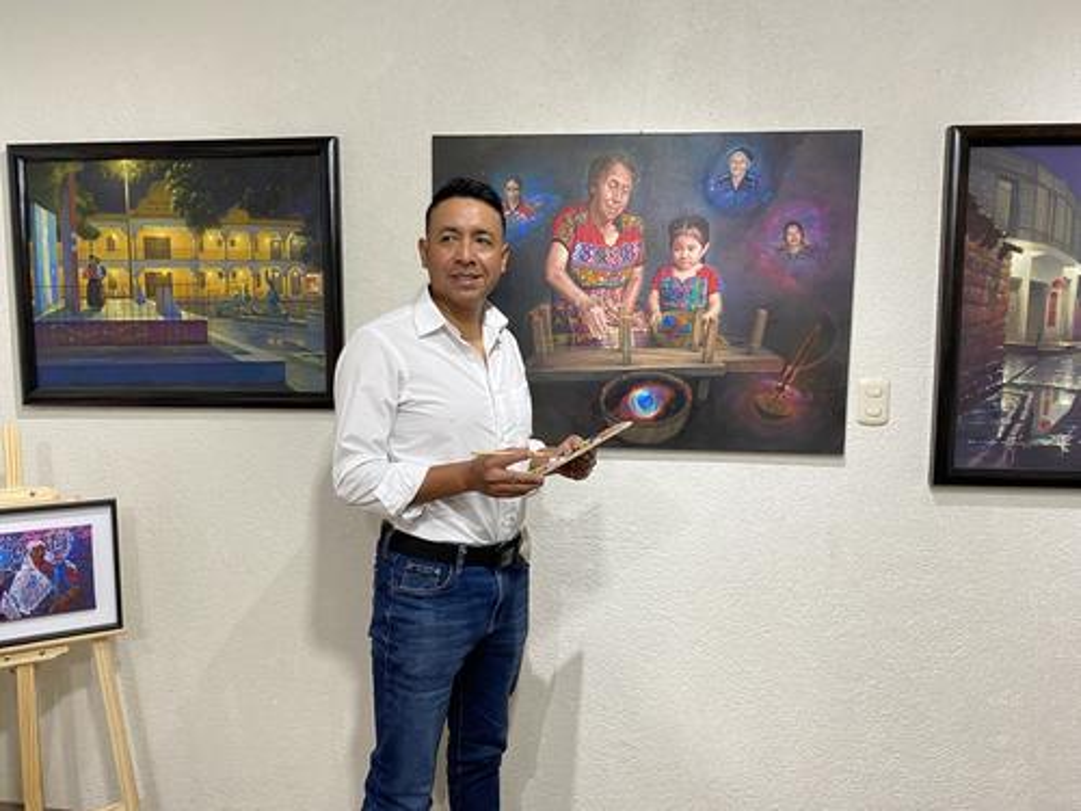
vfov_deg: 53.1
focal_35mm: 26
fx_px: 812
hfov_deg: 67.3
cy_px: 406
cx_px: 540
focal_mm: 4.25
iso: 100
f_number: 1.8
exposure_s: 1/60
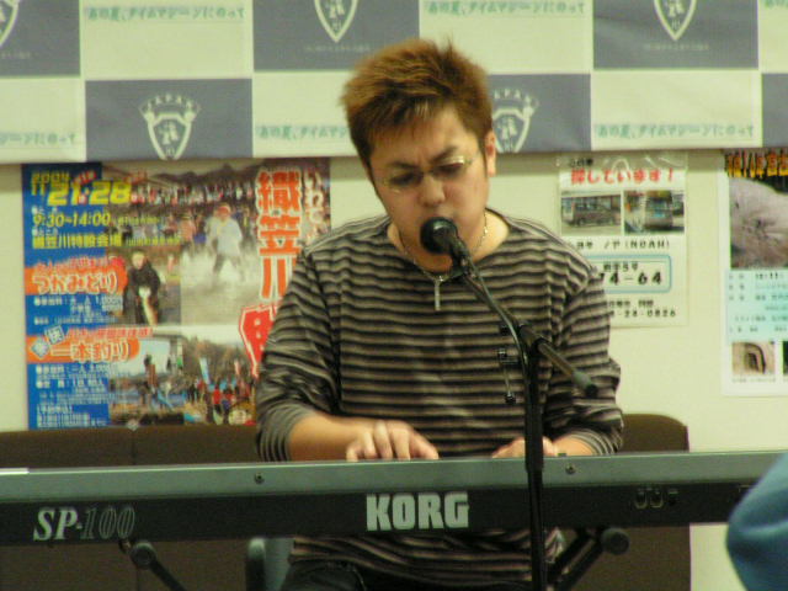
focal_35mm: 380
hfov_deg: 5.2
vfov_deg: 3.9
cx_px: 394
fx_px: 8650
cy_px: 296
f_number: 8
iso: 400
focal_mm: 58
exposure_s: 1/10
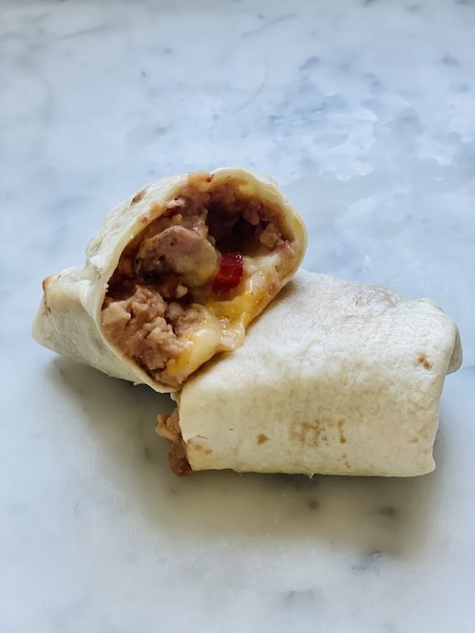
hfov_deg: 28.0
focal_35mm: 52
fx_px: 952
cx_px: 238
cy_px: 316
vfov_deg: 36.8
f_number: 2
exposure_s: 1/122
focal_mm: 6
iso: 160
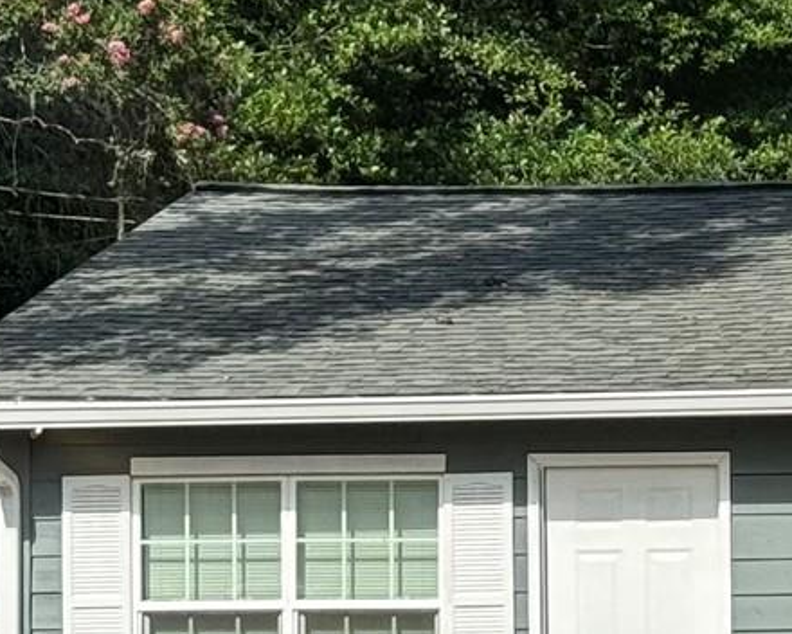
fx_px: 5110
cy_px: 340
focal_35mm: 218
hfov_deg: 8.8
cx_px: 954
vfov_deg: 7.1
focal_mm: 6.76
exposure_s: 1/2045
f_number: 1.78
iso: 64
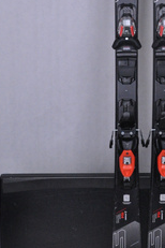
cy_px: 46
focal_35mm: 73
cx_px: 144
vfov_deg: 27.1
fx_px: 502
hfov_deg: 18.4
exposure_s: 1/125
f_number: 9.5
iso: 3200
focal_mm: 25
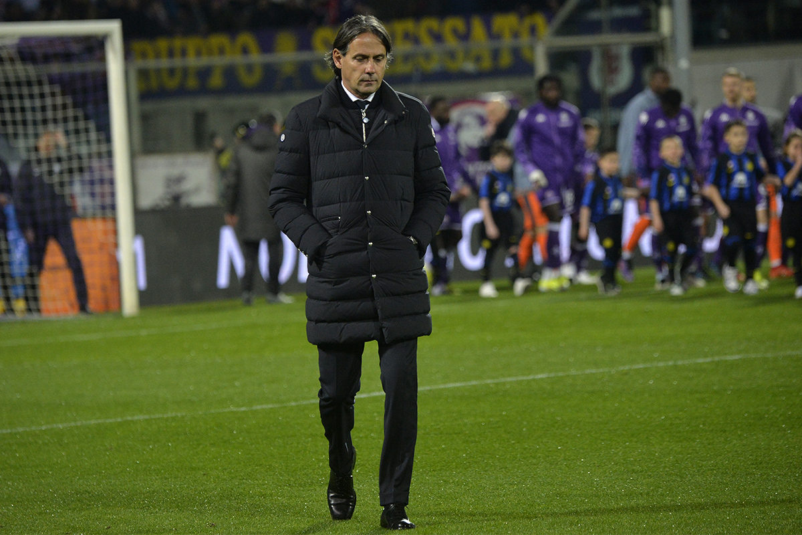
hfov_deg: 7.4
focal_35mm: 280
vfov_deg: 4.9
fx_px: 6237
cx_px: 401
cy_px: 268
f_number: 5.6
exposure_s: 1/1000
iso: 2500
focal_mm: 280
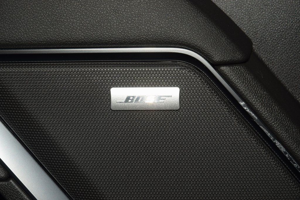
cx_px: 150
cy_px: 100
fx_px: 875
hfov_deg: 19.5
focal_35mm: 105
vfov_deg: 13.0
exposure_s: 1/125
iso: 100
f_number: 8
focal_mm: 70
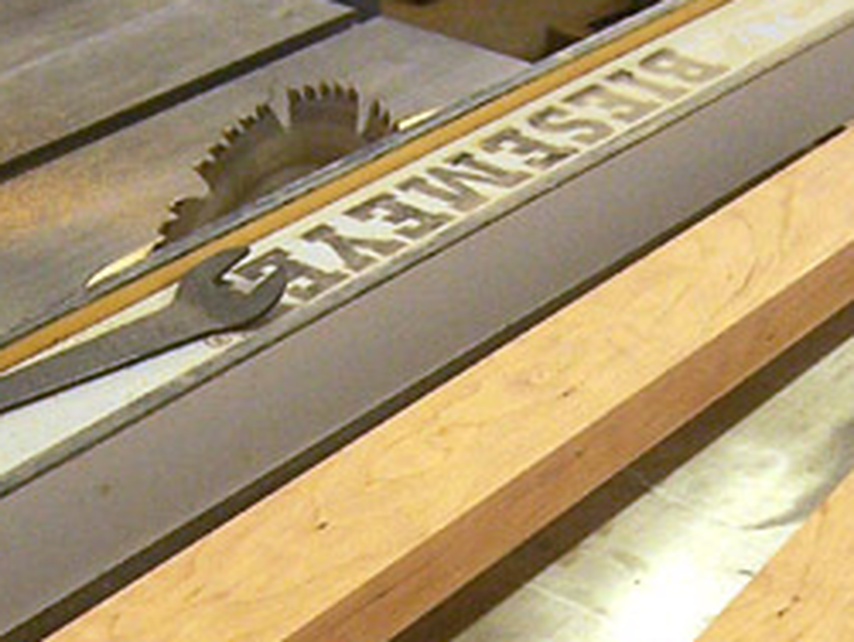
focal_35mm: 95
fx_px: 2346
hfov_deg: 20.6
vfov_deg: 15.3
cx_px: 420
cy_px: 659
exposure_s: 1/30
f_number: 3.4
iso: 140
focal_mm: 5.5
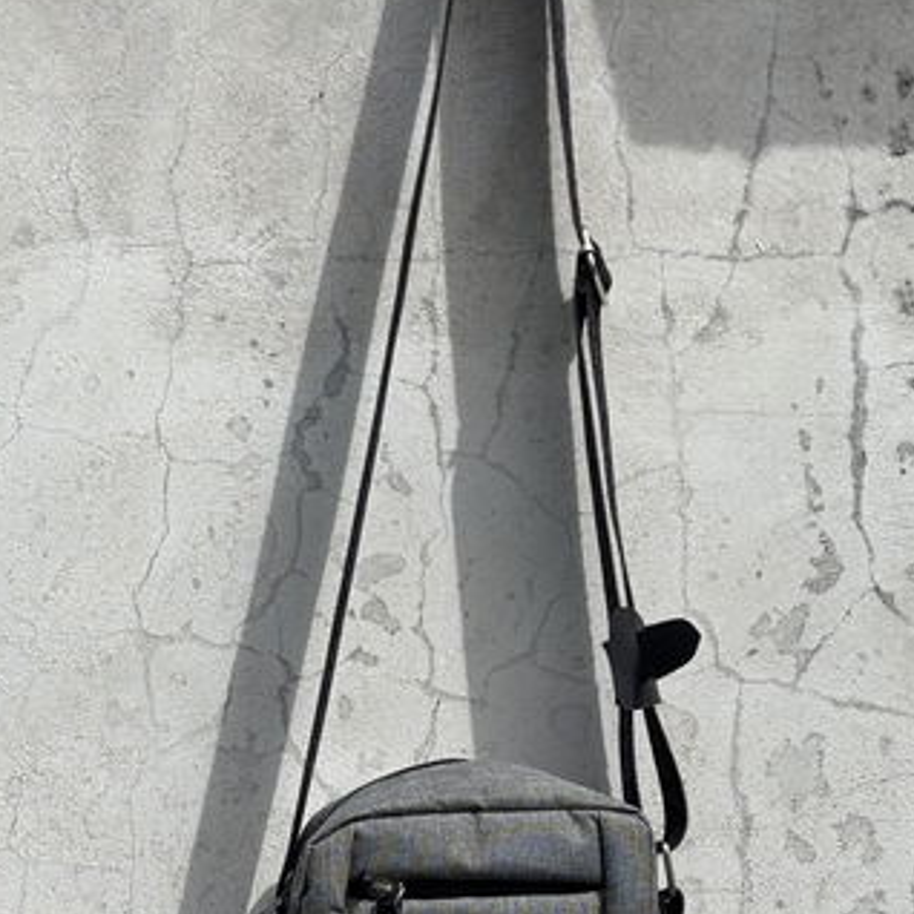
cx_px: 491
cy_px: 611
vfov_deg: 22.4
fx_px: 2300
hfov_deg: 22.5
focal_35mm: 77
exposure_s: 1/3937
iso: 40
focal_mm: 5.96
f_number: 1.6
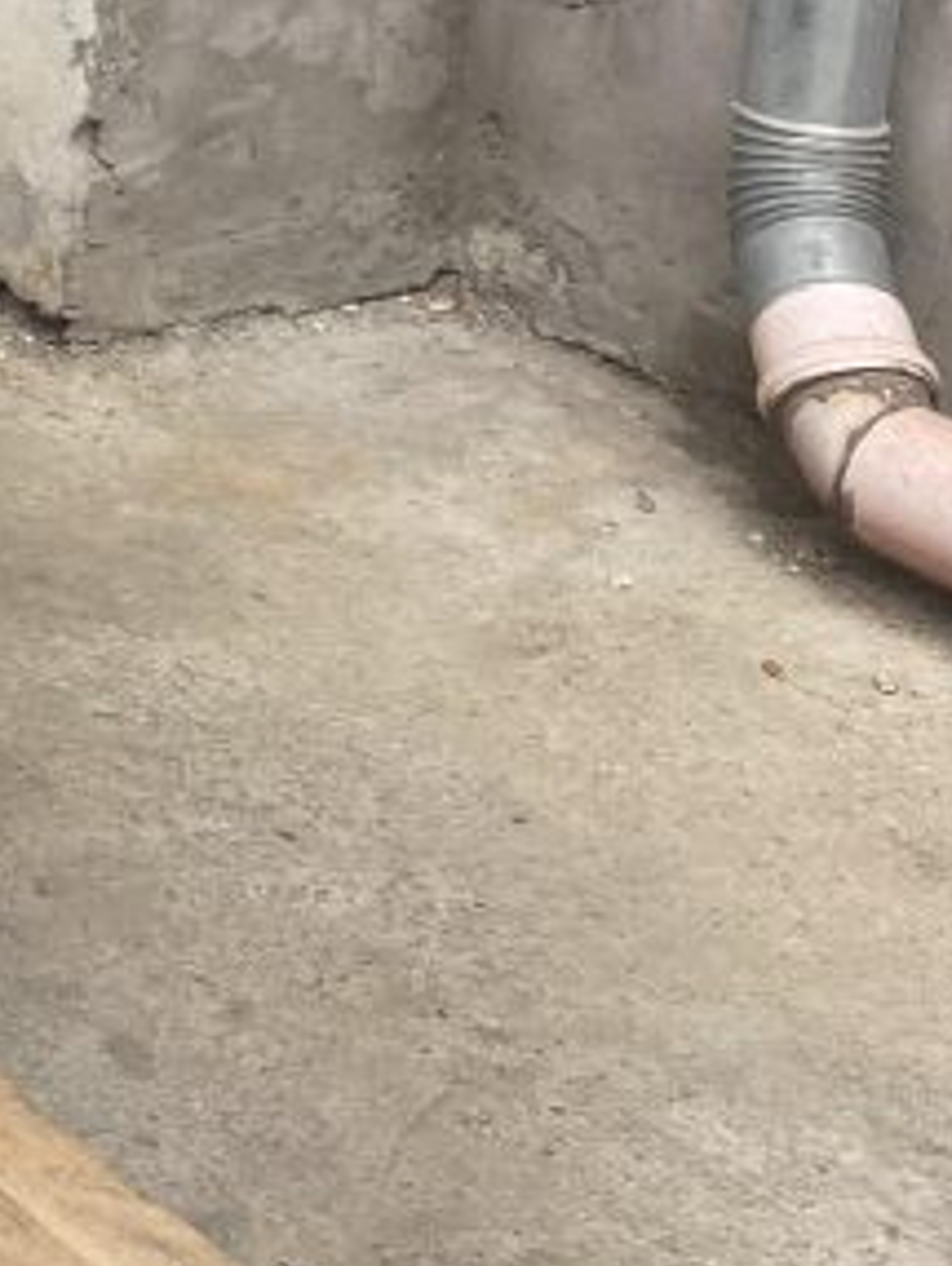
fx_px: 3405
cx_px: -726
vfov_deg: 19.7
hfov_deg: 14.2
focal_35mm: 93
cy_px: -301
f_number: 1.8
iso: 32
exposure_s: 1/333
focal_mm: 4.25
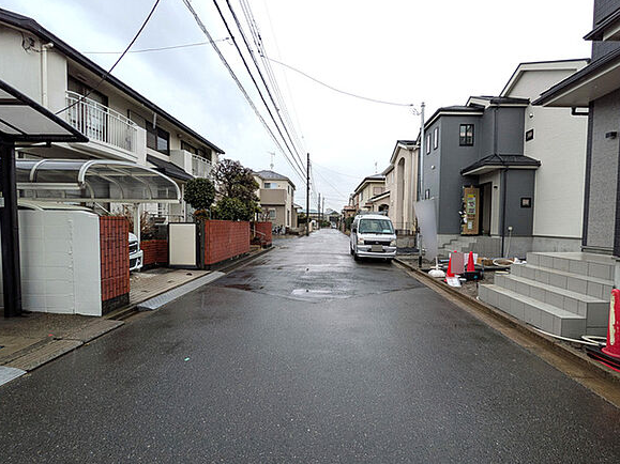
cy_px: 235
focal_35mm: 15
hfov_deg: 98.1
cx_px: 328
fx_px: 269
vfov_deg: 81.7
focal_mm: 1.83
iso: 49
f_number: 2.2
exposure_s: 1/613
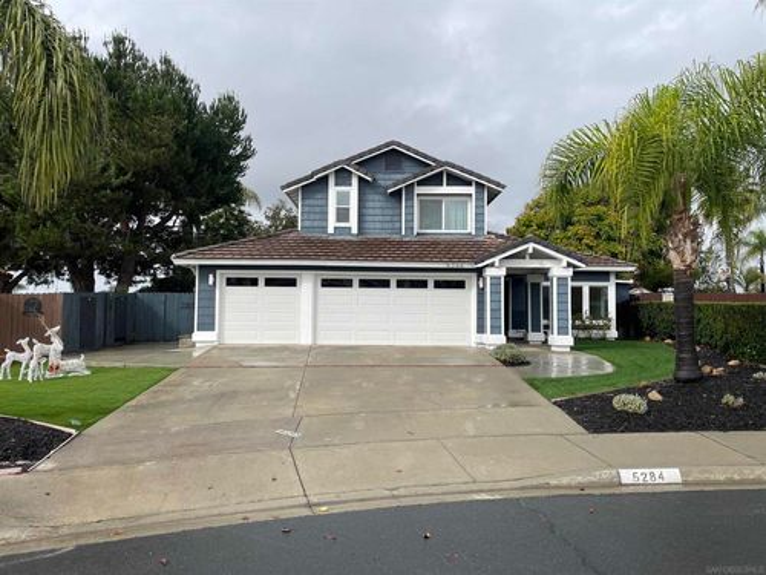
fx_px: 575
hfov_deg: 67.3
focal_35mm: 26
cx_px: 383
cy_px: 288
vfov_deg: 53.1
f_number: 1.6
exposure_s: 1/2564
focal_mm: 4.2
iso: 32
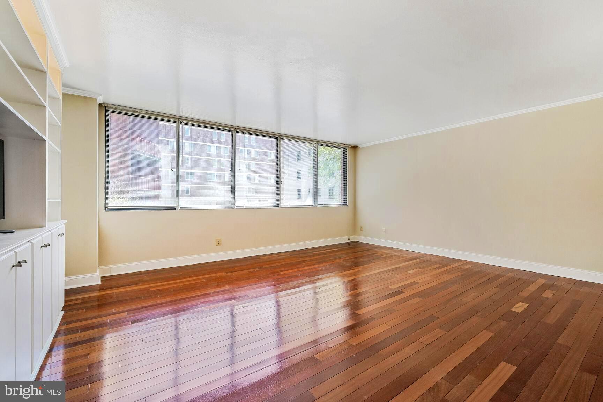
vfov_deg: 81.2
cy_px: 201
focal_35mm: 14
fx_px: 234
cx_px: 302
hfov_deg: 104.3
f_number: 8
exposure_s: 1/20
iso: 400
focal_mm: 14
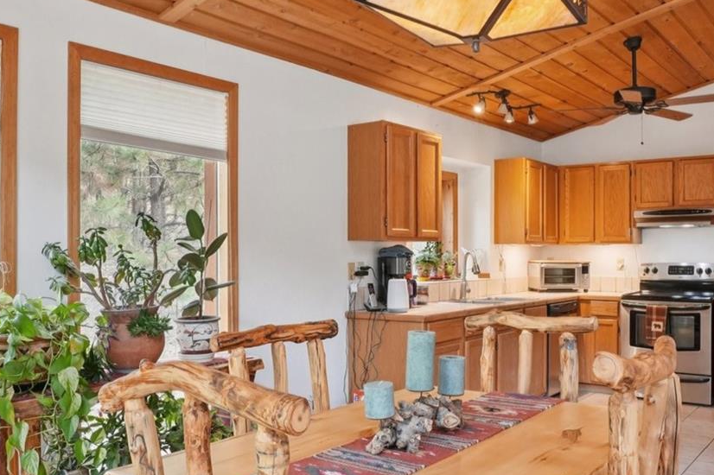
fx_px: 634
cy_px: 253
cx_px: 402
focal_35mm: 32
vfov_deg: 41.1
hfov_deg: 58.6
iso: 800
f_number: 8
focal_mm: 11
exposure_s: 1/20
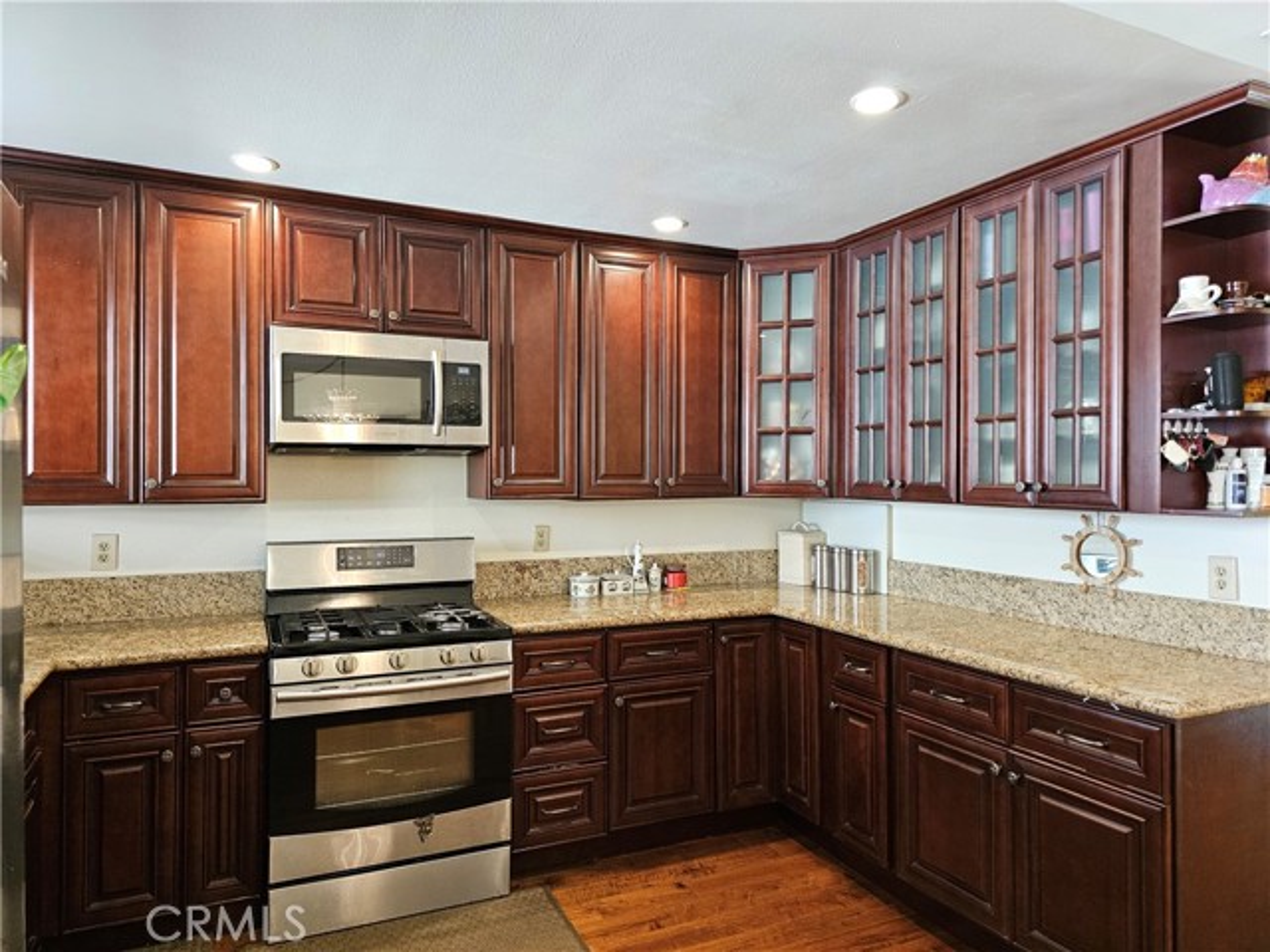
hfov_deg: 73.9
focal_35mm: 23
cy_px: 476
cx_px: 635
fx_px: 844
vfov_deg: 58.9
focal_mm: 6.3
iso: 640
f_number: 1.7
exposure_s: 1/120
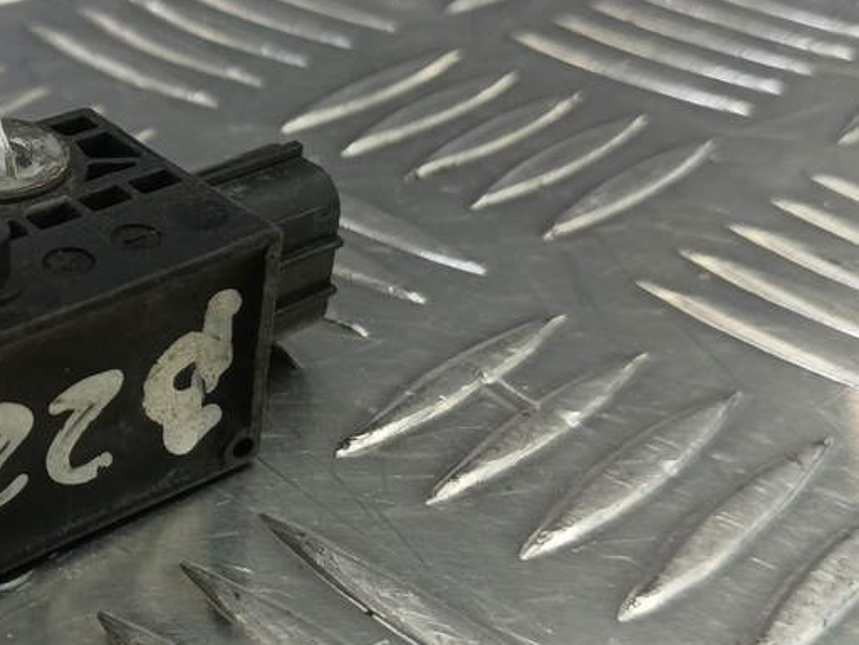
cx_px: 32
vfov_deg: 31.5
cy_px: 328
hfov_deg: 37.5
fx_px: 1141
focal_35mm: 46
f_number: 1.6
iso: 128
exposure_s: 1/50
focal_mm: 4.11
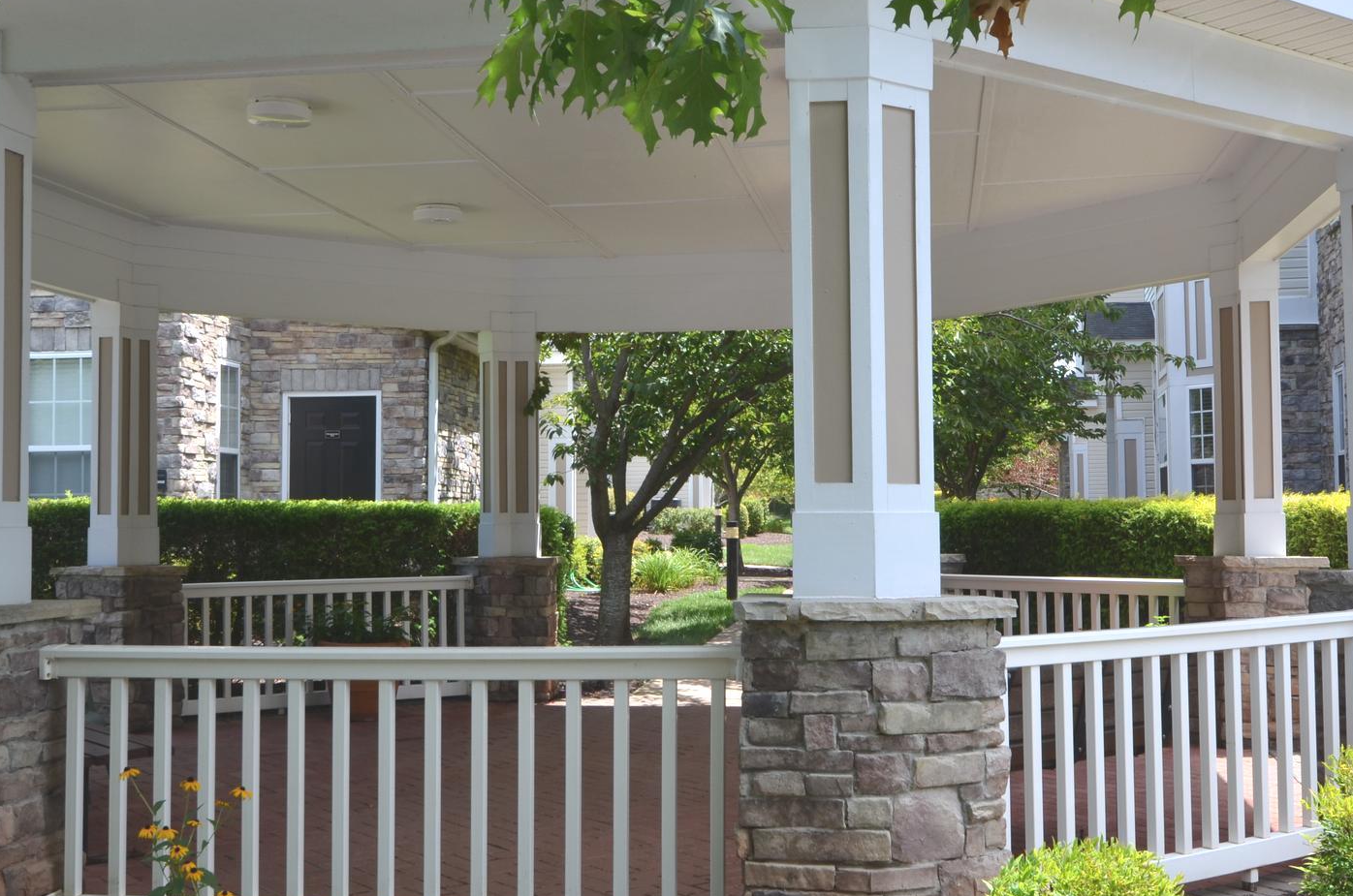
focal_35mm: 44
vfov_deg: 30.4
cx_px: 631
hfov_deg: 44.6
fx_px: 1650
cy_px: 463
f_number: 11
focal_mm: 20
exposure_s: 1/100
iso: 140
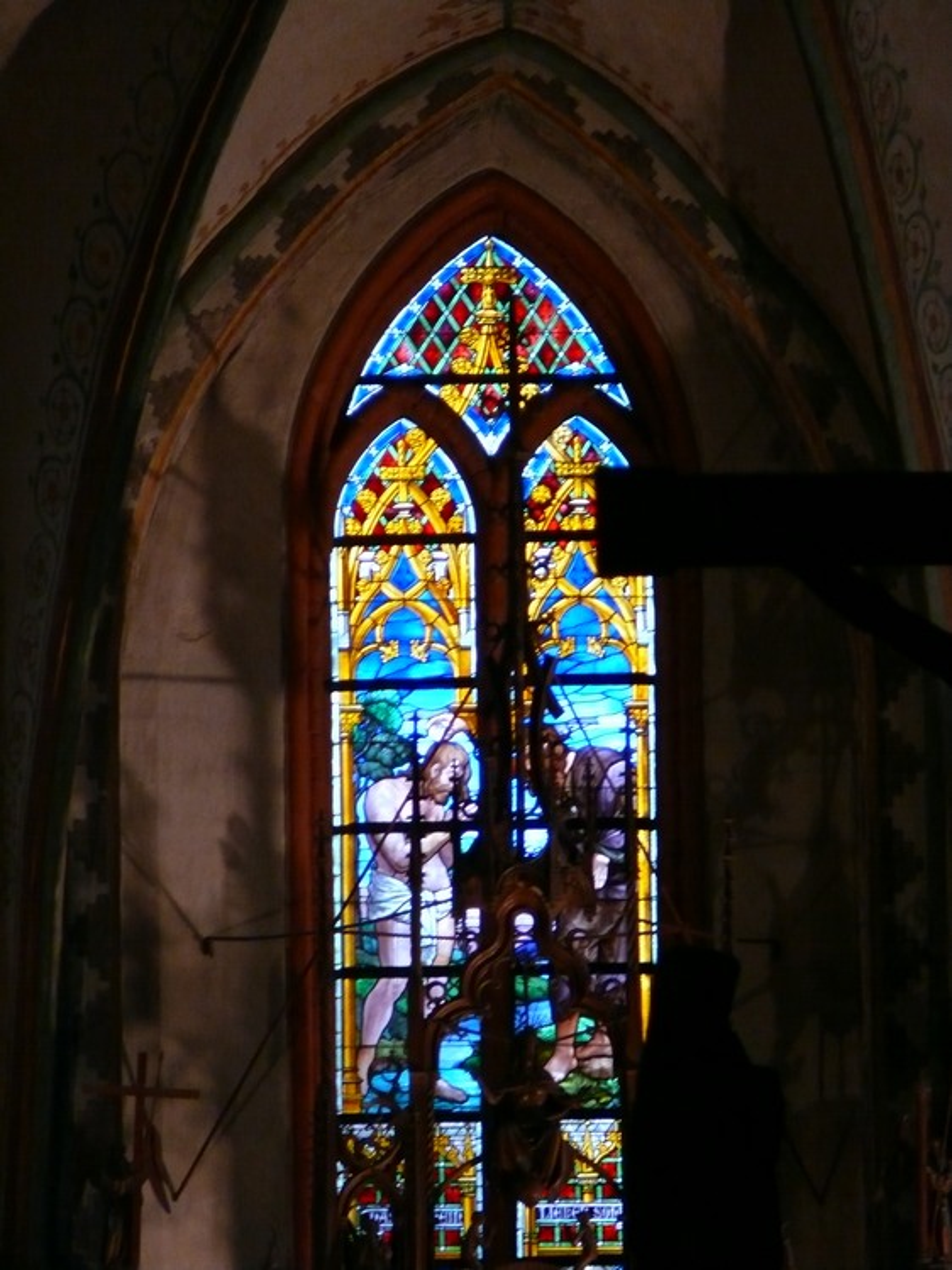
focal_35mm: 420
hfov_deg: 3.5
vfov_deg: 4.7
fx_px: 15410
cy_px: 635
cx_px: 476
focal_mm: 88.8
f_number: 3.7
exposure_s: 1/20
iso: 400
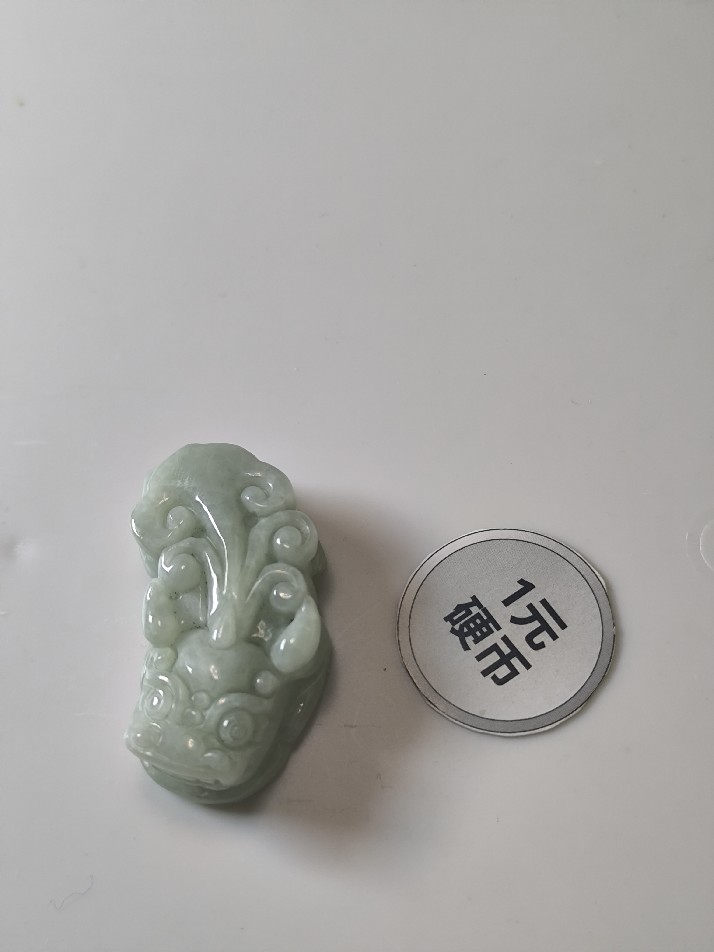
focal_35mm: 46
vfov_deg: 41.2
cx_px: 357
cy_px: 476
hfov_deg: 31.5
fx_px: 1265
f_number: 1.65
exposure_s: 1/50
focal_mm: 6.14
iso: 640
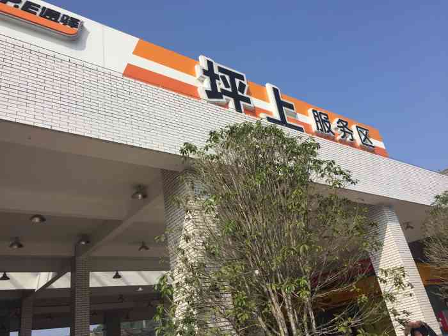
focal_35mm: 29
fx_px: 375
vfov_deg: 48.2
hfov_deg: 61.7
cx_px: 224
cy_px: 168
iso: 32
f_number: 2.2
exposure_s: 1/2825
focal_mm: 4.15
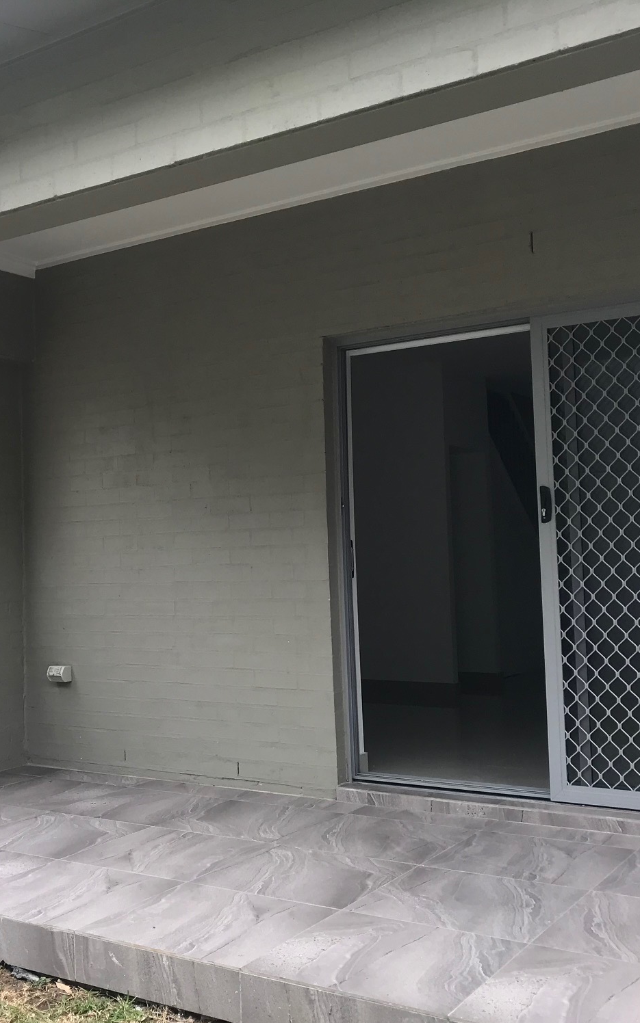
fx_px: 1116
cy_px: 516
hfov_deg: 31.5
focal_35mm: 40
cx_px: 172
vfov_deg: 49.3
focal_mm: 3.99
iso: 20
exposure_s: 1/496
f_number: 1.8
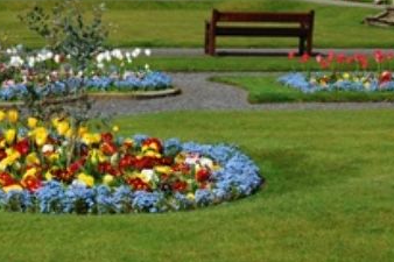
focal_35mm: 105
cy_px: -22
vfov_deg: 12.8
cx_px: 84
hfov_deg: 19.3
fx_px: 1149
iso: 100
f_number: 16
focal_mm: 32
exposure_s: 1/20
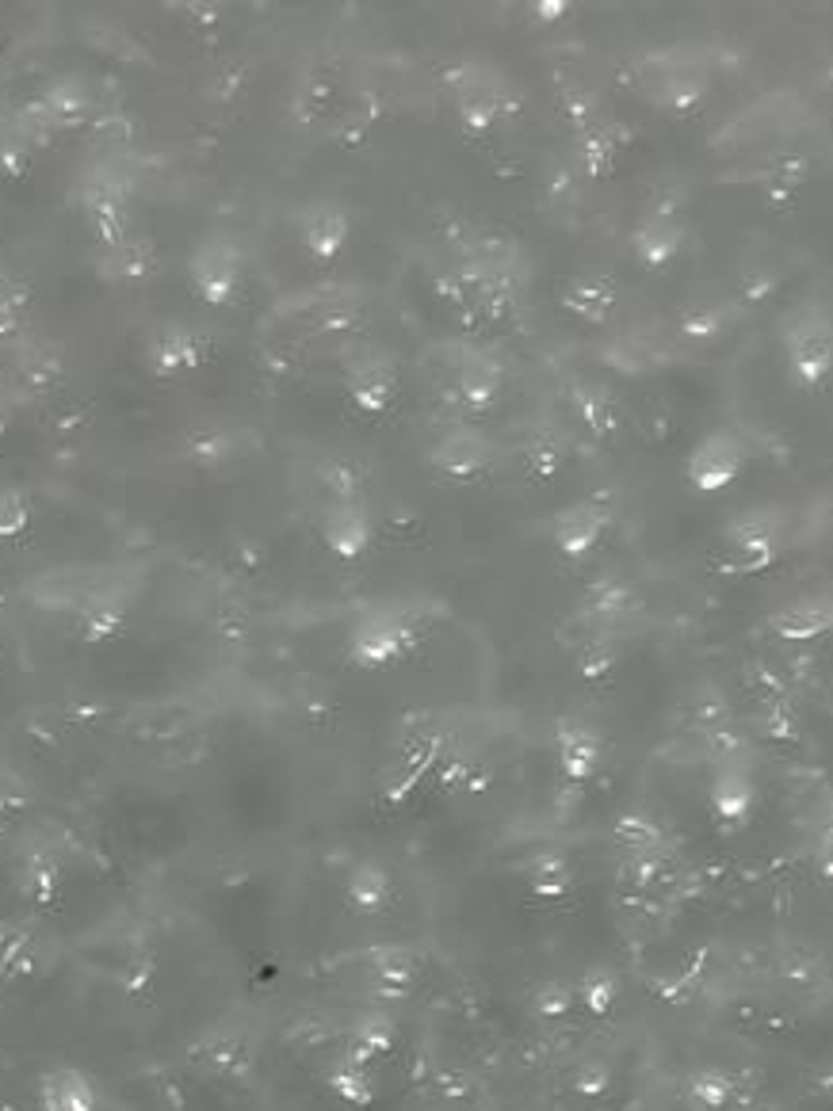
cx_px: 168
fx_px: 11912
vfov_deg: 5.2
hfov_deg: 4.0
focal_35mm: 371
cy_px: 2459
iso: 50
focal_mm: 5.58
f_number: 1.8
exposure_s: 1/125
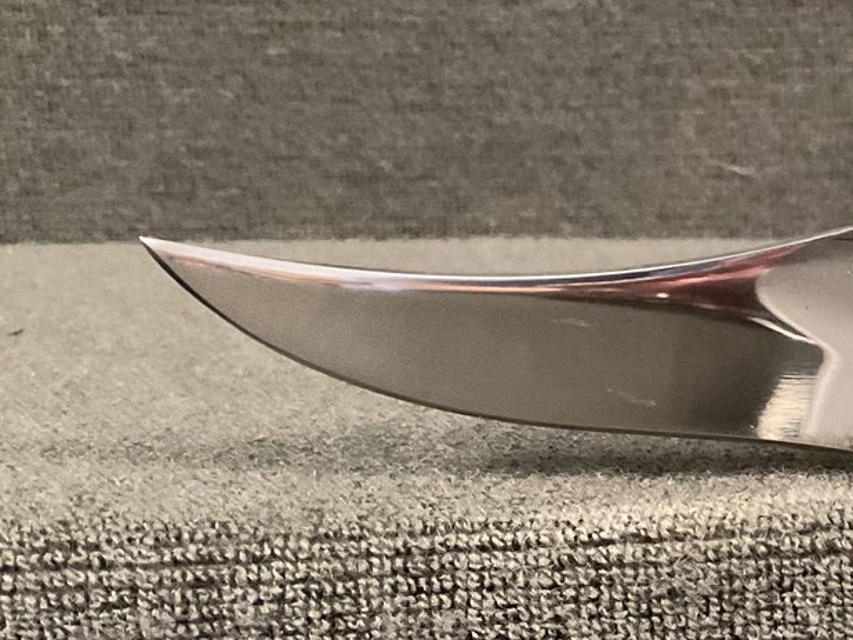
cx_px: 1032
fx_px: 1750
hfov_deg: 24.7
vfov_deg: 20.4
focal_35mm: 71
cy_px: 537
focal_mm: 3
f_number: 1.8
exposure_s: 1/30
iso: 400
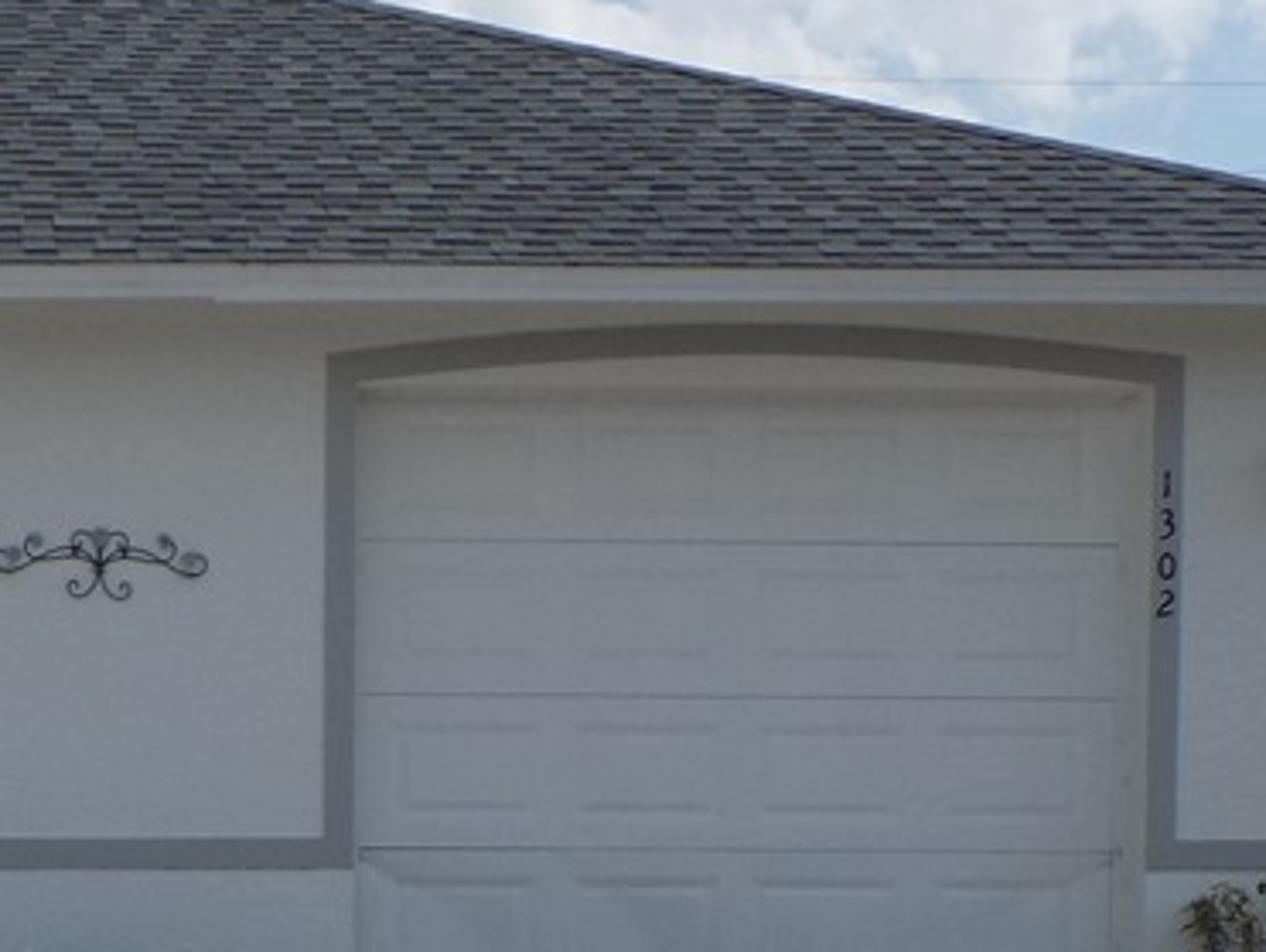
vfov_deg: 14.2
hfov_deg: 18.8
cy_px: 1061
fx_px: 3734
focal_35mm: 102
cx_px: 27
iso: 80
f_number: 3.5
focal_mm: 6.6
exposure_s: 1/1250
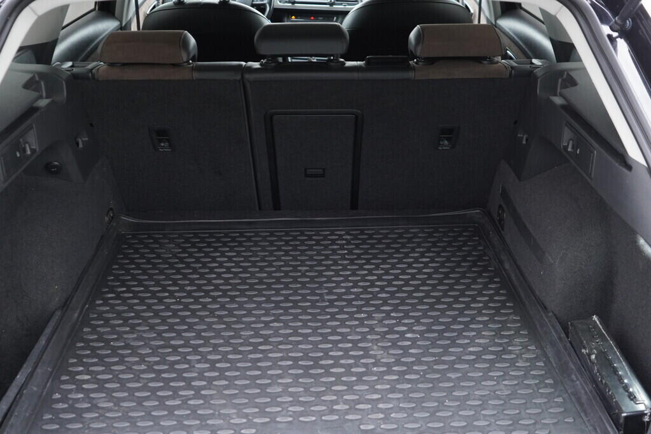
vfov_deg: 36.9
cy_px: 217
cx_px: 326
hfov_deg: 53.1
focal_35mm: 36
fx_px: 651
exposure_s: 1/40
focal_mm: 24
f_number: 2.8
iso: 800
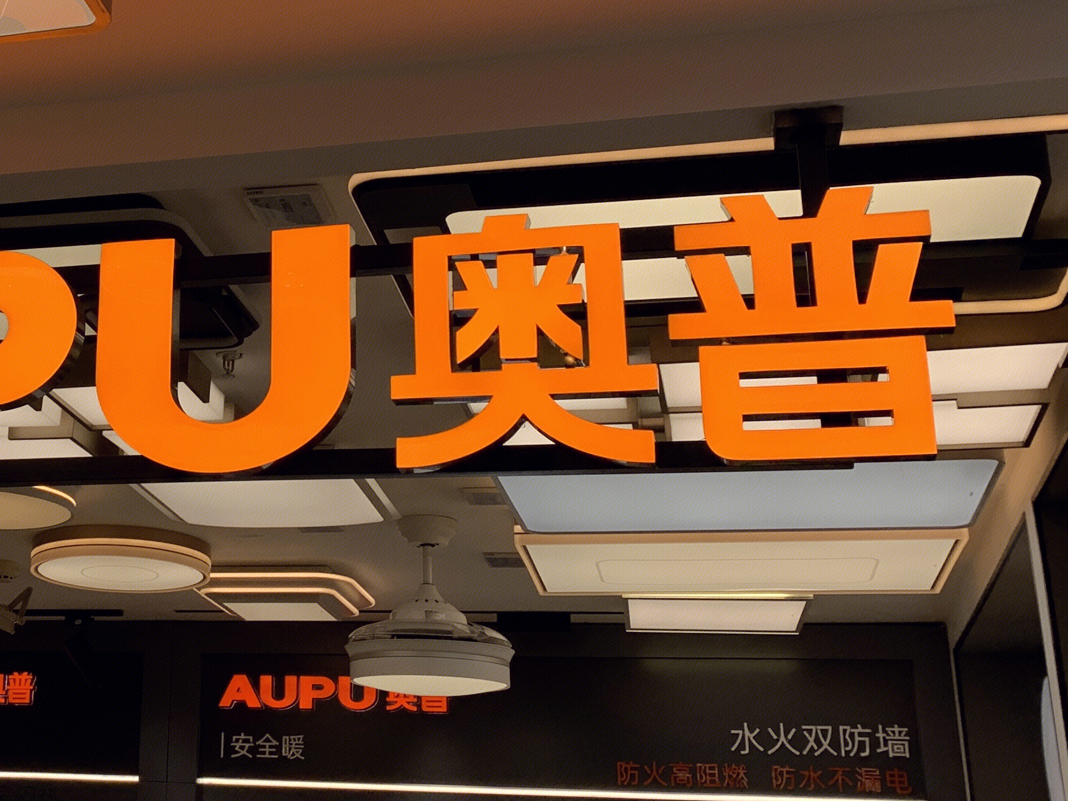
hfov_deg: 32.0
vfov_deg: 25.5
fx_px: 1758
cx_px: 91
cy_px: 252
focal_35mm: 57
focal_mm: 4.25
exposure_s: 1/991
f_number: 1.8
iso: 25
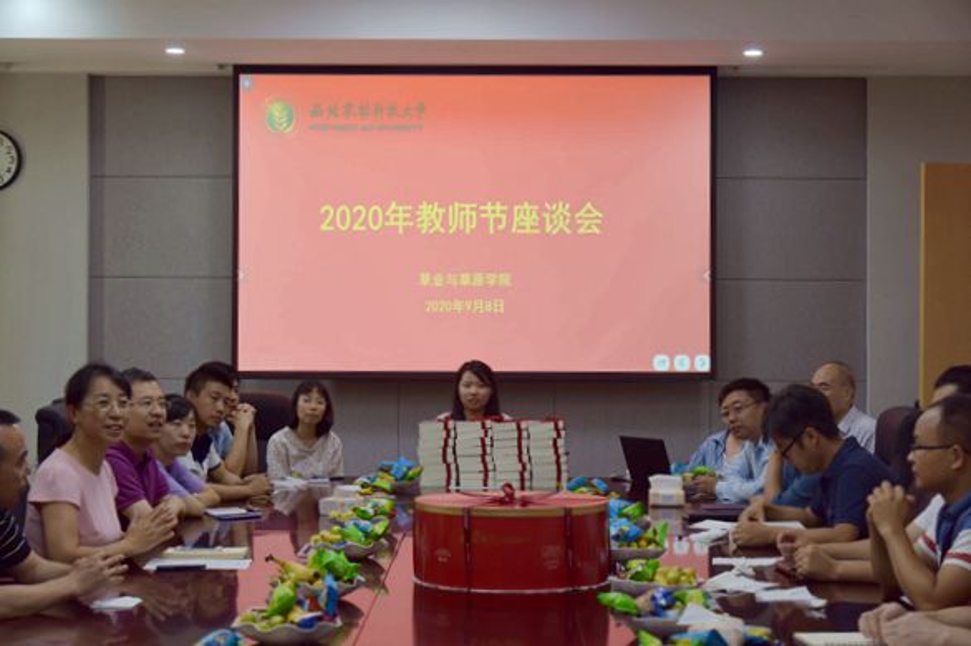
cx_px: 486
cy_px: 323
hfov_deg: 32.4
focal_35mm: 62
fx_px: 1671
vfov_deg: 21.9
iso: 500
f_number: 5.6
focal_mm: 62
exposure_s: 1/125
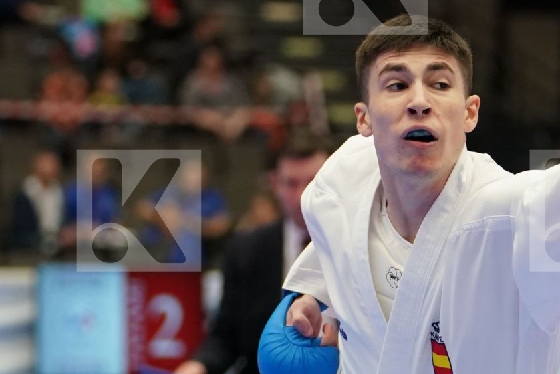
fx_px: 5212
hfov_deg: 6.1
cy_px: 211
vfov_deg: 4.1
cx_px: 366
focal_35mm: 335
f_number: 2.8
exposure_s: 1/1000
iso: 2500
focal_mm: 104
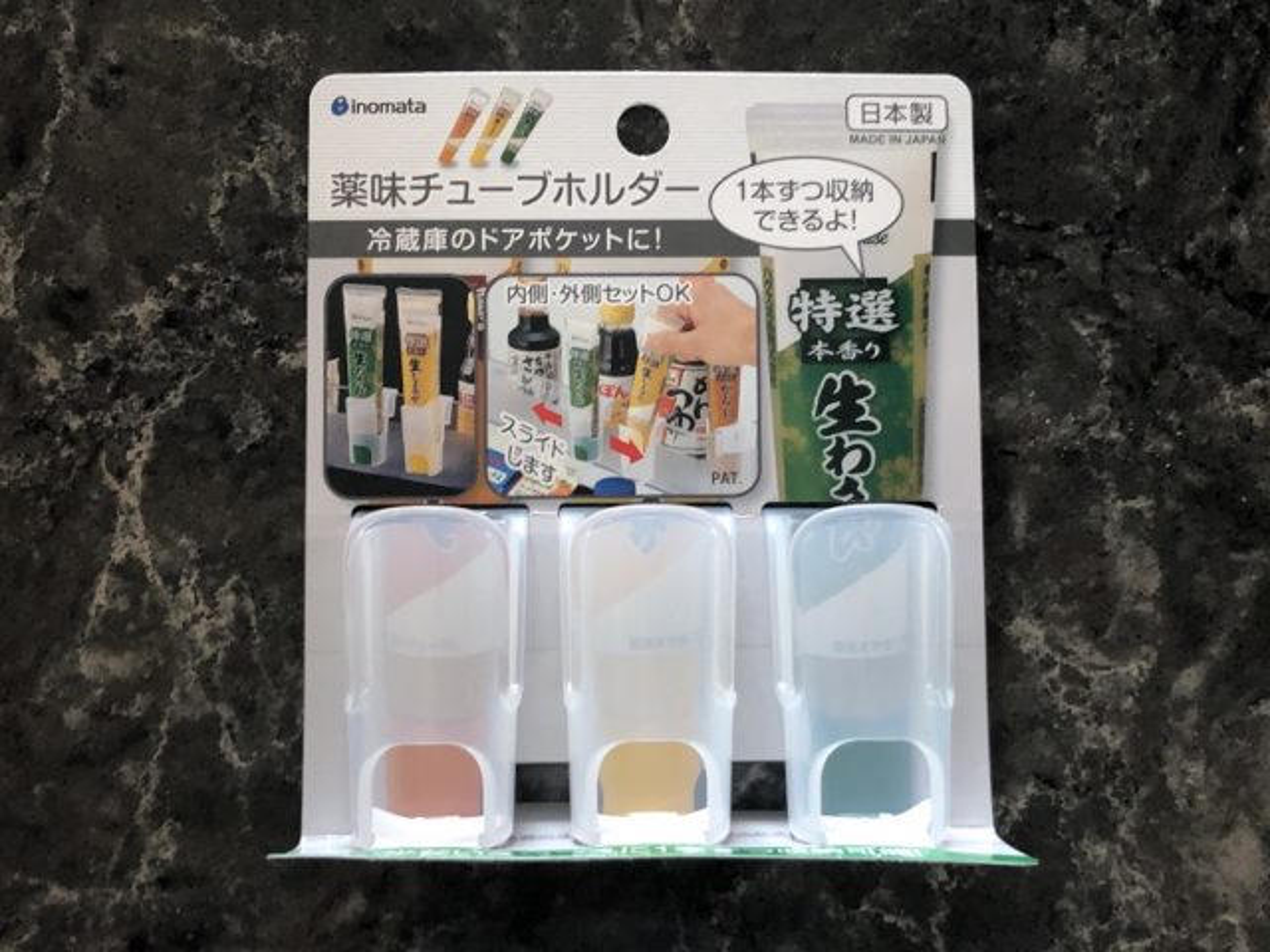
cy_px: 476
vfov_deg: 34.3
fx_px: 1541
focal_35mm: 42
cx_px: 635
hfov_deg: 44.8
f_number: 1.8
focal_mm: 3.99
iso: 160
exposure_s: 1/30
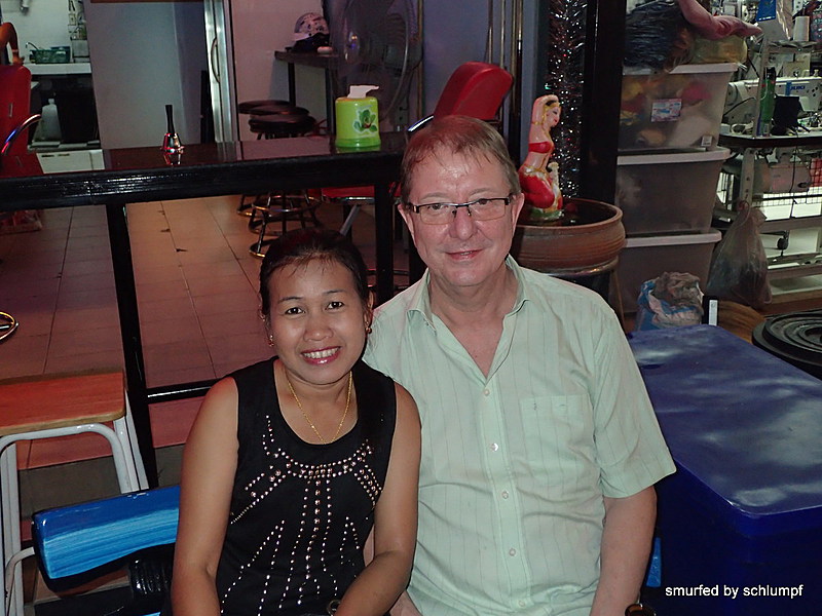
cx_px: 411
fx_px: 831
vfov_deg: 40.7
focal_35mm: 35
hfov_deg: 52.6
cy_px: 308
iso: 500
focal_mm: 6.42
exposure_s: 1/30
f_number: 2.6
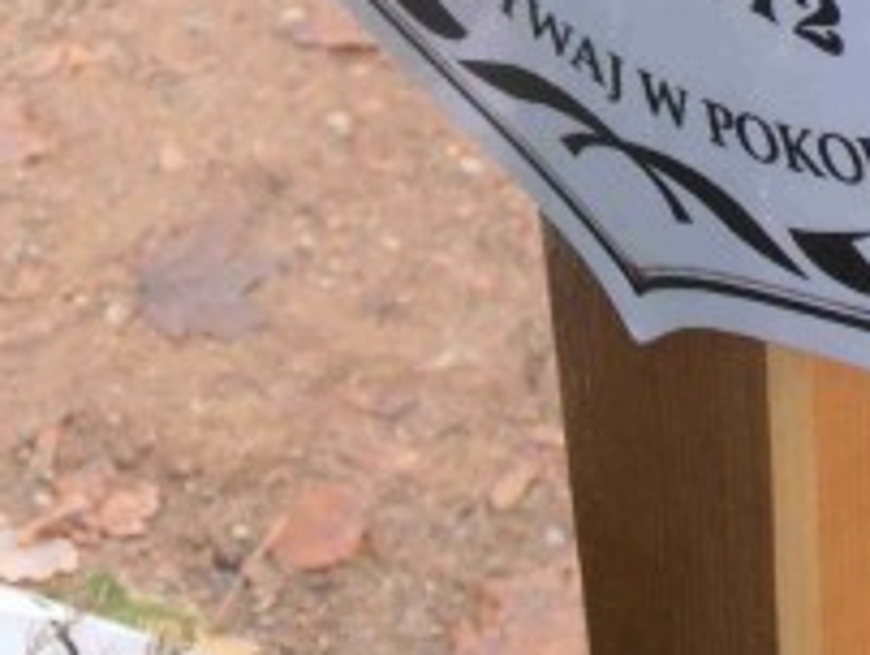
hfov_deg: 16.7
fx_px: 2944
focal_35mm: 117
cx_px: 706
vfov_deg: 12.2
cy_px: -289
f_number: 3.9
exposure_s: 1/40
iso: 125
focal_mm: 6.61
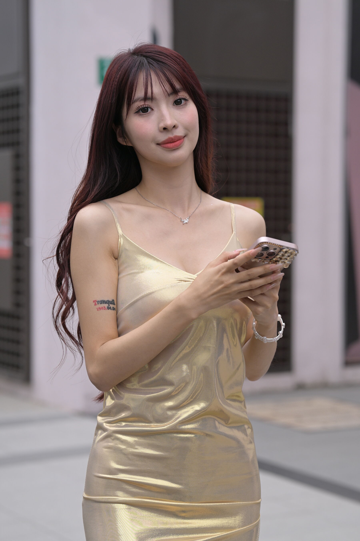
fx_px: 1275
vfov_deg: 23.9
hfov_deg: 16.1
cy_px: 270
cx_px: 180
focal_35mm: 85
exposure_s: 1/640
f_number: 4
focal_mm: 85
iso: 400
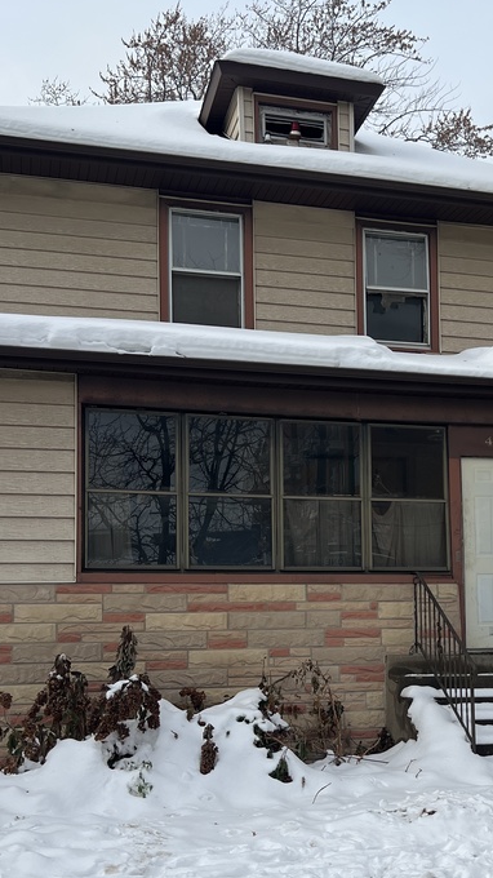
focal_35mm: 45
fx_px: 1047
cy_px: 555
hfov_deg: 26.2
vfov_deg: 45.1
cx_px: 357
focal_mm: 5.7
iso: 50
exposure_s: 1/4115
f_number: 1.5
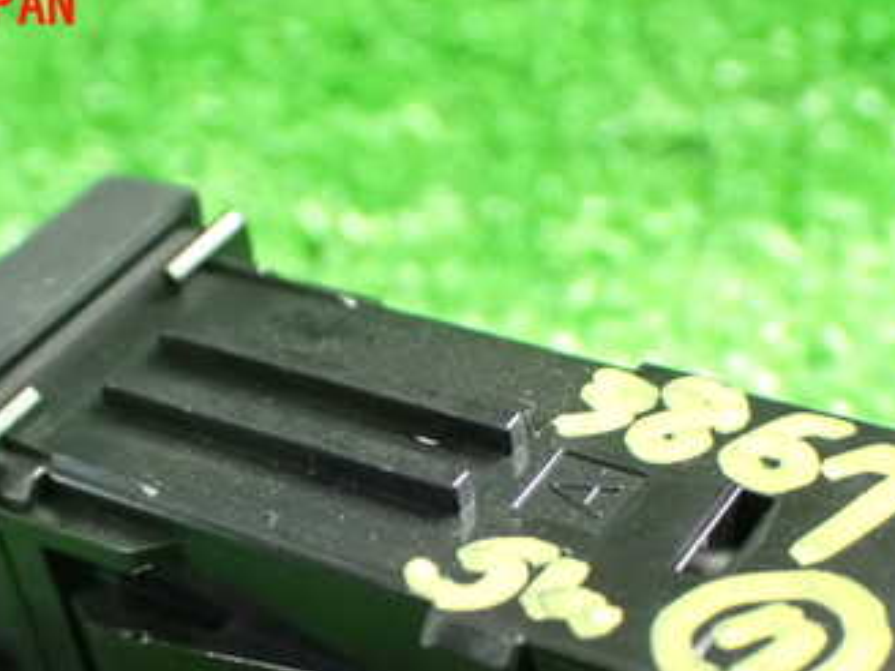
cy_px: 586
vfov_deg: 19.3
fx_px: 1939
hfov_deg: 26.0
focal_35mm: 75
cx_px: 398
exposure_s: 1/40
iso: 1600
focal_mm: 7.31
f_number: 2.8
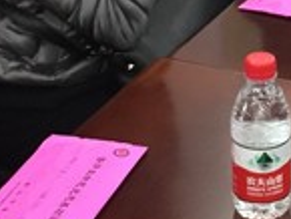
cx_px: 311
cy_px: -8
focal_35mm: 128
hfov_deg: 15.0
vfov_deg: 11.5
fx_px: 1077
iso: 200
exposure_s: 1/33
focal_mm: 4.15
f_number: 2.2
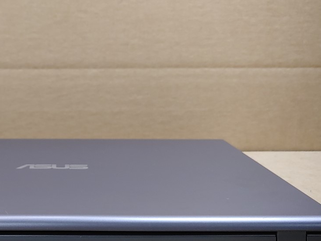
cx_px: 46
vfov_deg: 28.5
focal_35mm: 51
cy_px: 137
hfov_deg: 35.7
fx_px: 473
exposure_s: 1/120
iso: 50
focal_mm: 4.36
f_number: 1.8
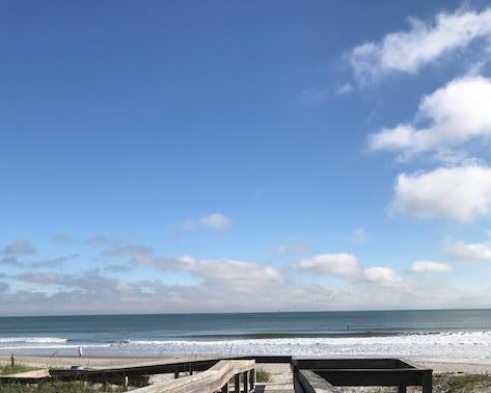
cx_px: 248
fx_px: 537
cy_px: 326
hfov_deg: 49.1
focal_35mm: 37
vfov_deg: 38.3
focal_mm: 3.99
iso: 20
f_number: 1.8
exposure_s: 1/4167
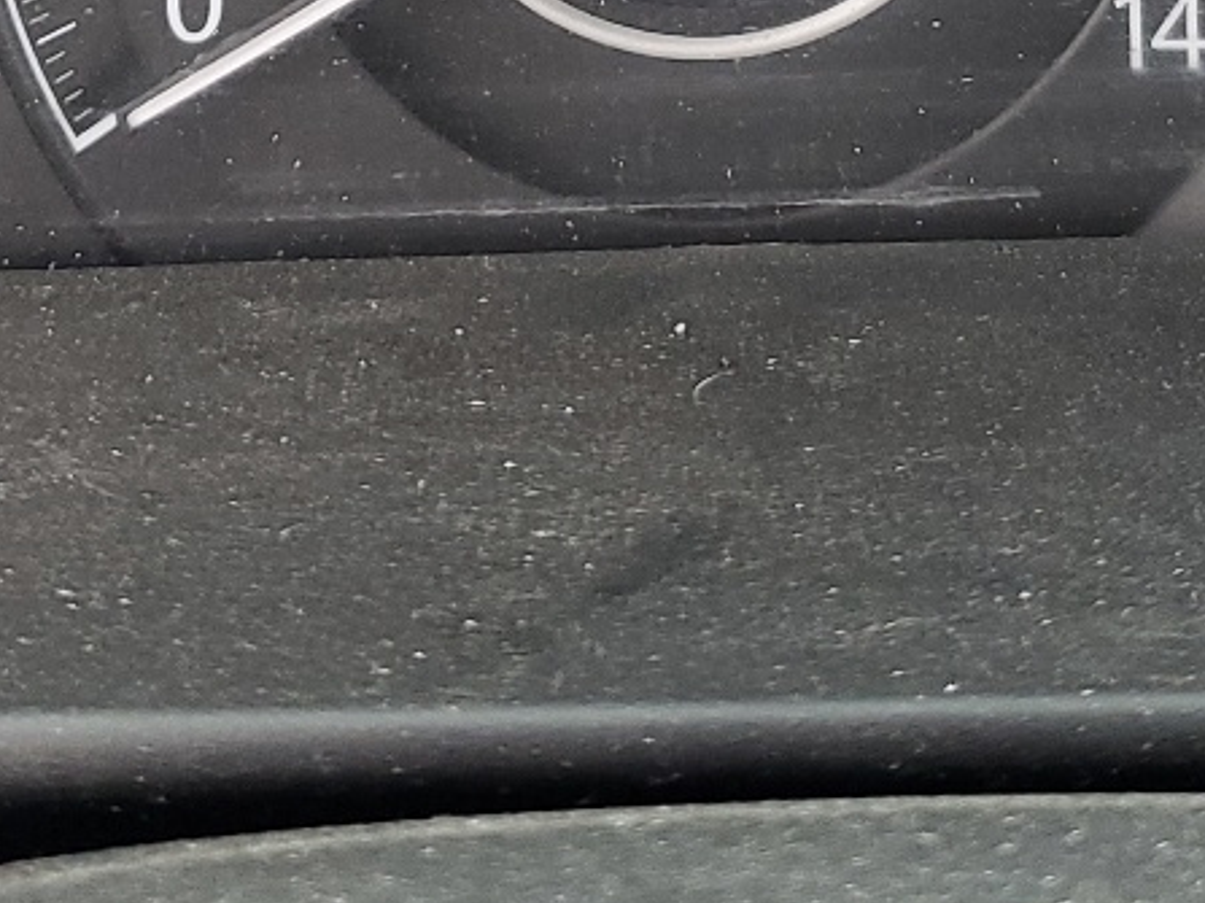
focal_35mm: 93
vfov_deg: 14.6
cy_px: -507
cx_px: 687
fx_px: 3237
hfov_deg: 21.1
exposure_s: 1/120
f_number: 1.5
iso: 73
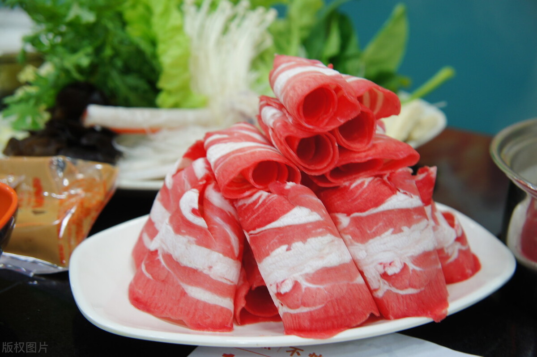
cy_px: 178
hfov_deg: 38.9
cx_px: 268
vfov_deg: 26.5
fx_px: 760
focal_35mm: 51
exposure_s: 1/15
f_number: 4.5
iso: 200
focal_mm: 34
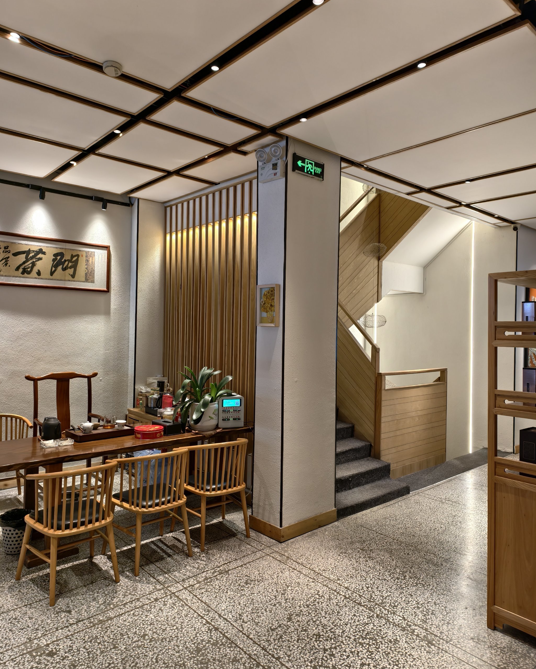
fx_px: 476
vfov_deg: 70.3
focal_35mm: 24
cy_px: 327
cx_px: 268
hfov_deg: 58.8
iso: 203
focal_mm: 6.54
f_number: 1.57
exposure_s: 1/50
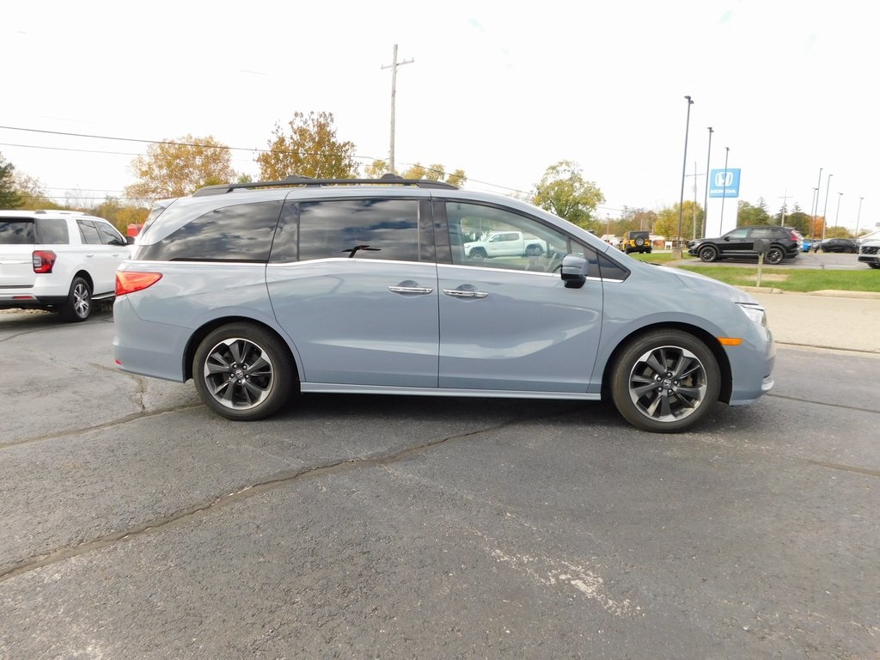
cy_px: 330
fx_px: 610
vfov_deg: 56.8
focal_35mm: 24
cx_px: 440
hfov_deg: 71.6
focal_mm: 4.1
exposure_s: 1/500
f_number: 3
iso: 125
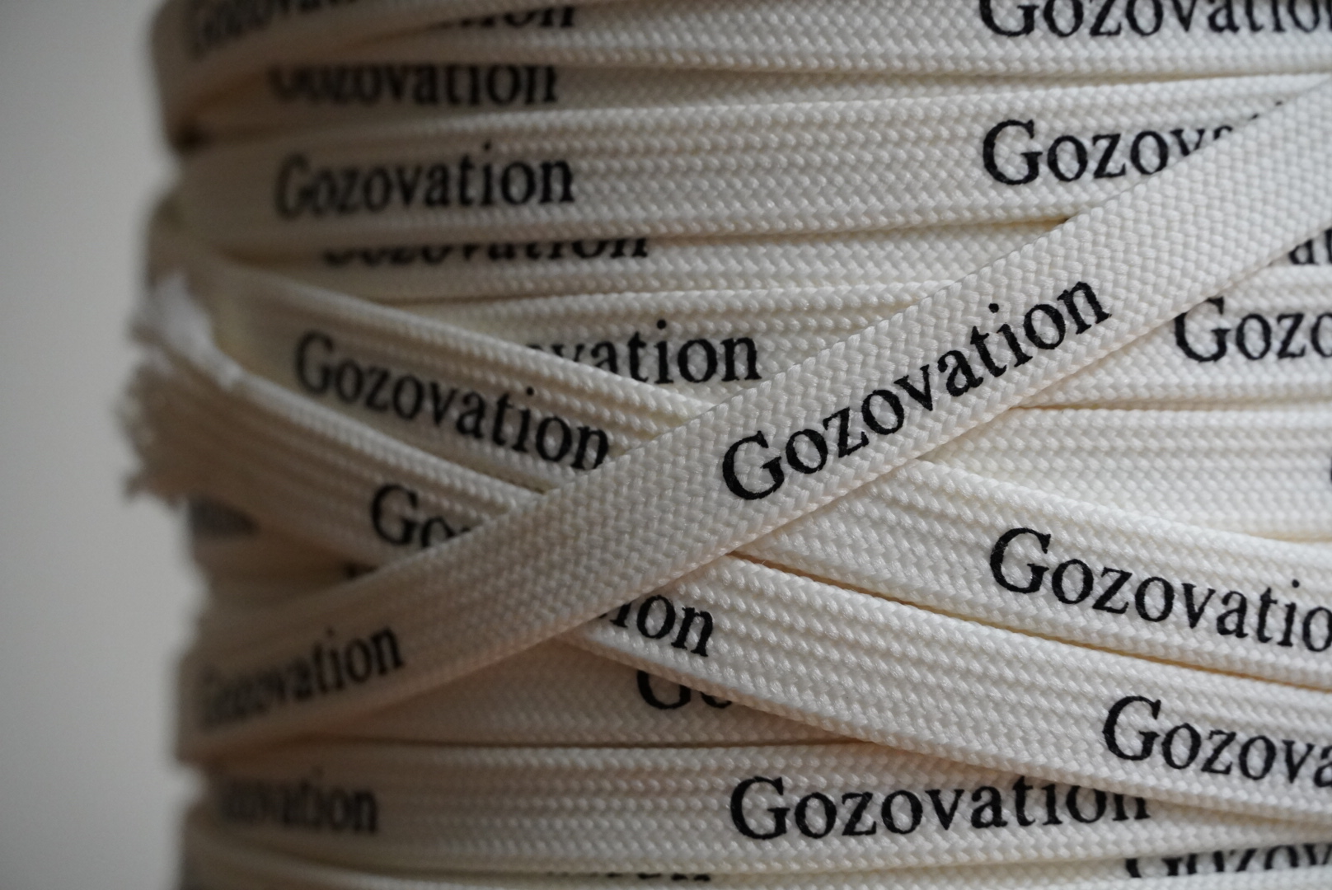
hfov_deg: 11.1
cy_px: 445
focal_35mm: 184
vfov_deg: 7.5
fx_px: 6831
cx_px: 666
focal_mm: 123
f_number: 5.6
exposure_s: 1/200
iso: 3200
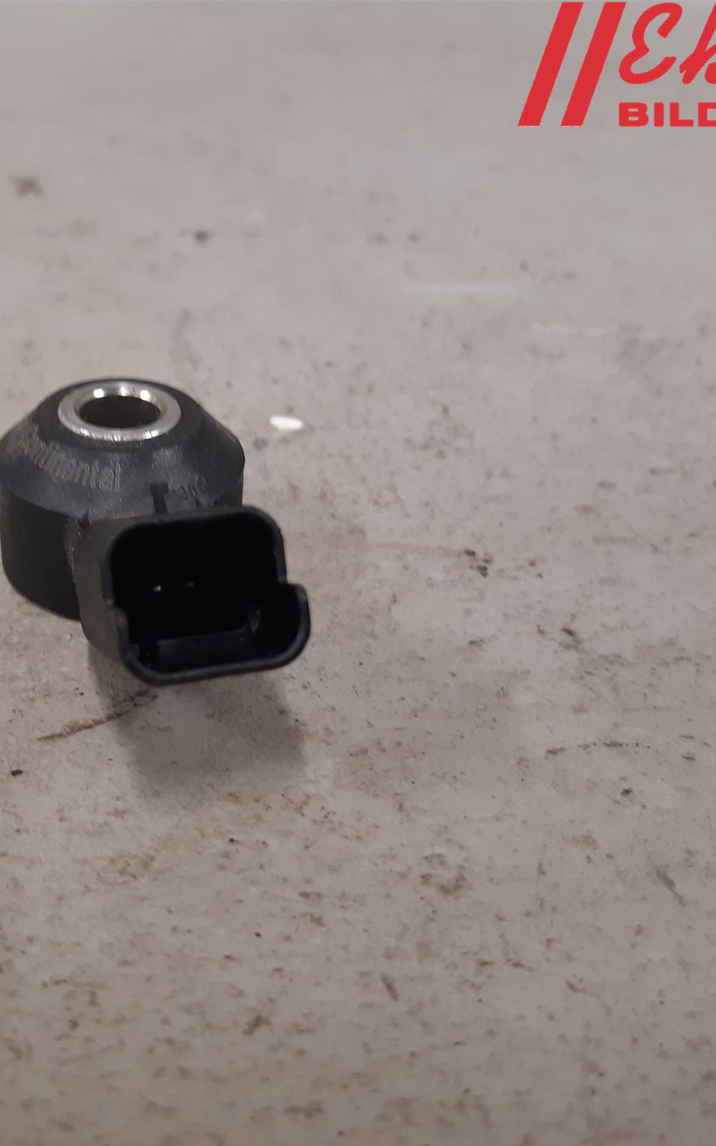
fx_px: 1155
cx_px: 210
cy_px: 576
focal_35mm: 37
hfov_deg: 34.0
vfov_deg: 52.8
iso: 160
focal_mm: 3.93
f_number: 1.7
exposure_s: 1/50
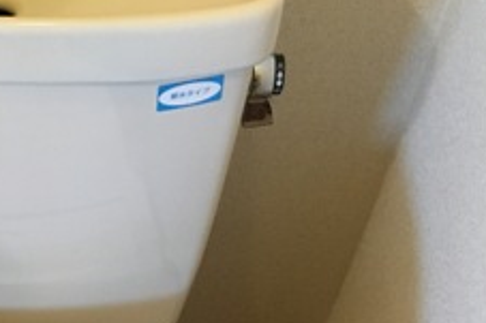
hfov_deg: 23.1
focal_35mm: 85
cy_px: 473
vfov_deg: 15.0
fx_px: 1147
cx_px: 19
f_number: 2.2
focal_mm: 4.15
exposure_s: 1/20
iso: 200
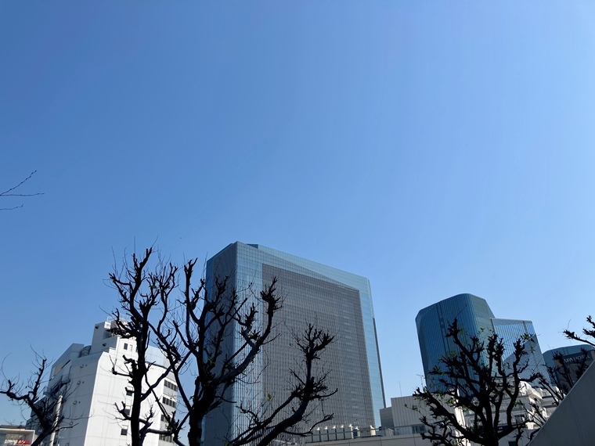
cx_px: 298
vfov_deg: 49.7
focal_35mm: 28
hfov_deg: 63.4
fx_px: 481
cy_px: 223
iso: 32
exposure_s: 1/3040
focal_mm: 3.99
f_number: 1.8
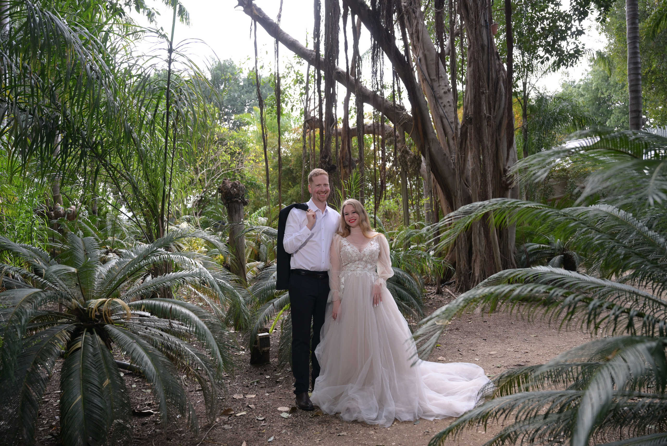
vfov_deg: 44.3
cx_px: 334
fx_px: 547
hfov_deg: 62.8
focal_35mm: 30
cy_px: 223
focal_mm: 29.5
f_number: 3.5
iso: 250
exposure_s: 1/250
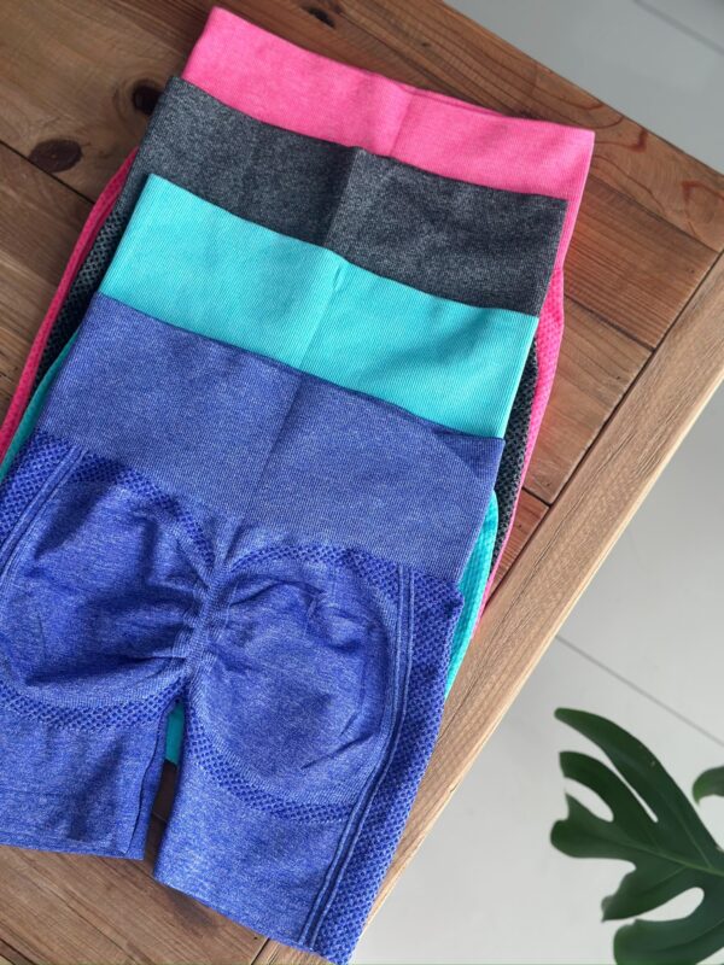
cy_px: 482
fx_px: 1339
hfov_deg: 30.3
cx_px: 362
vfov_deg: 39.7
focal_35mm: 48
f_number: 1.78
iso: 200
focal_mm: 6.86
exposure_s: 1/60
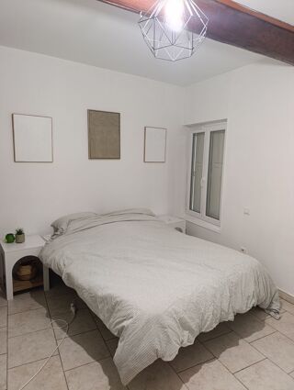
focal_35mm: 23
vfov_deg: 73.8
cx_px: 147
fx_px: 260
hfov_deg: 59.0
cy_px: 195
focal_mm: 6.14
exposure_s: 1/50
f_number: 1.6
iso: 1250
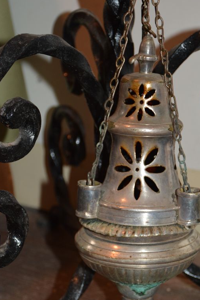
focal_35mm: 83
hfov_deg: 16.4
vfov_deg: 24.5
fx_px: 690
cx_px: 153
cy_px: 188
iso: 560
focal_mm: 35
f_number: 4.2
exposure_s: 1/20
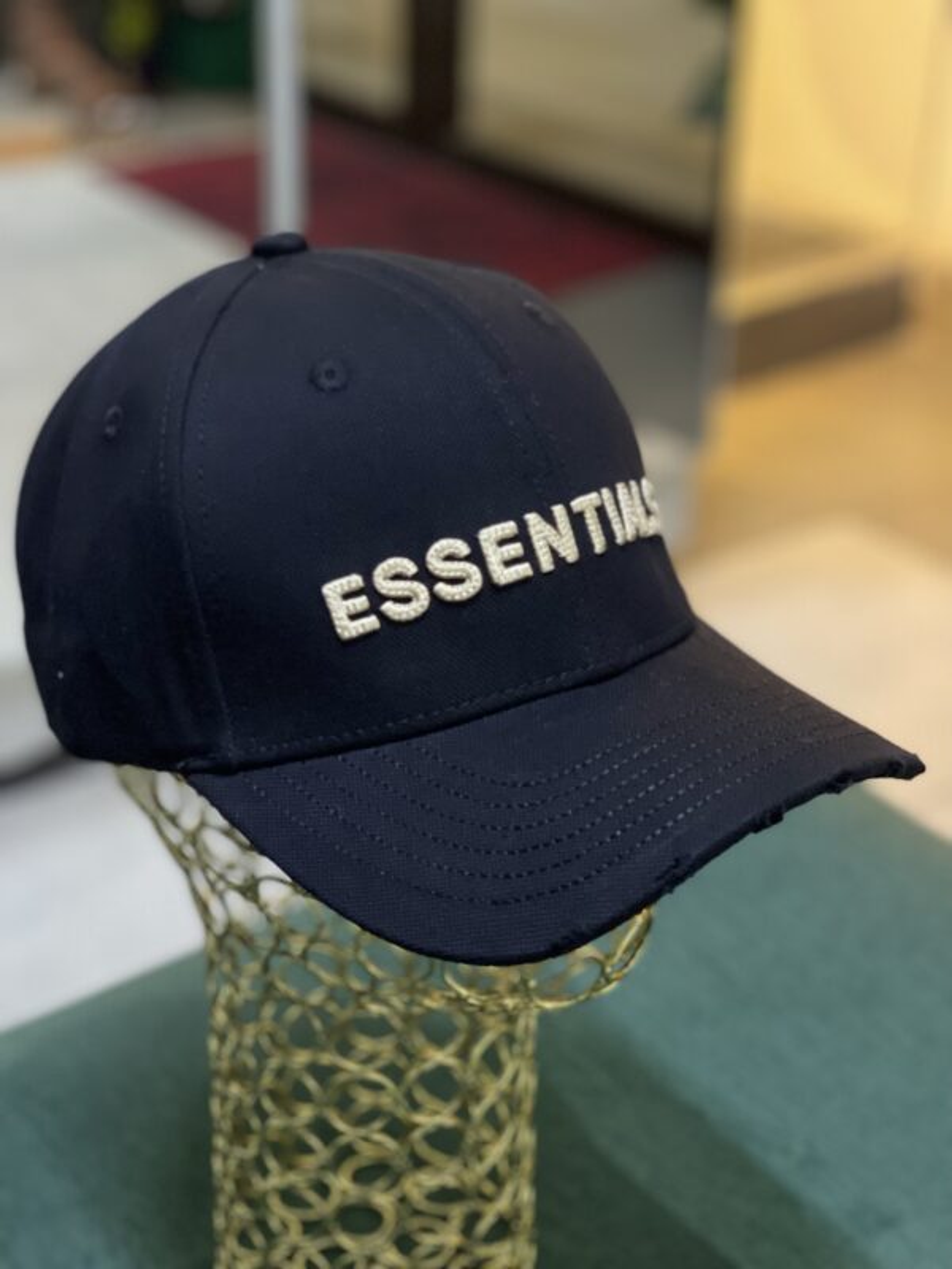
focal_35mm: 64
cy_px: 634
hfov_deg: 22.9
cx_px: 476
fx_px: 2347
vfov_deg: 30.3
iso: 200
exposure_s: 1/100
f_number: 2.2
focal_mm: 7.5
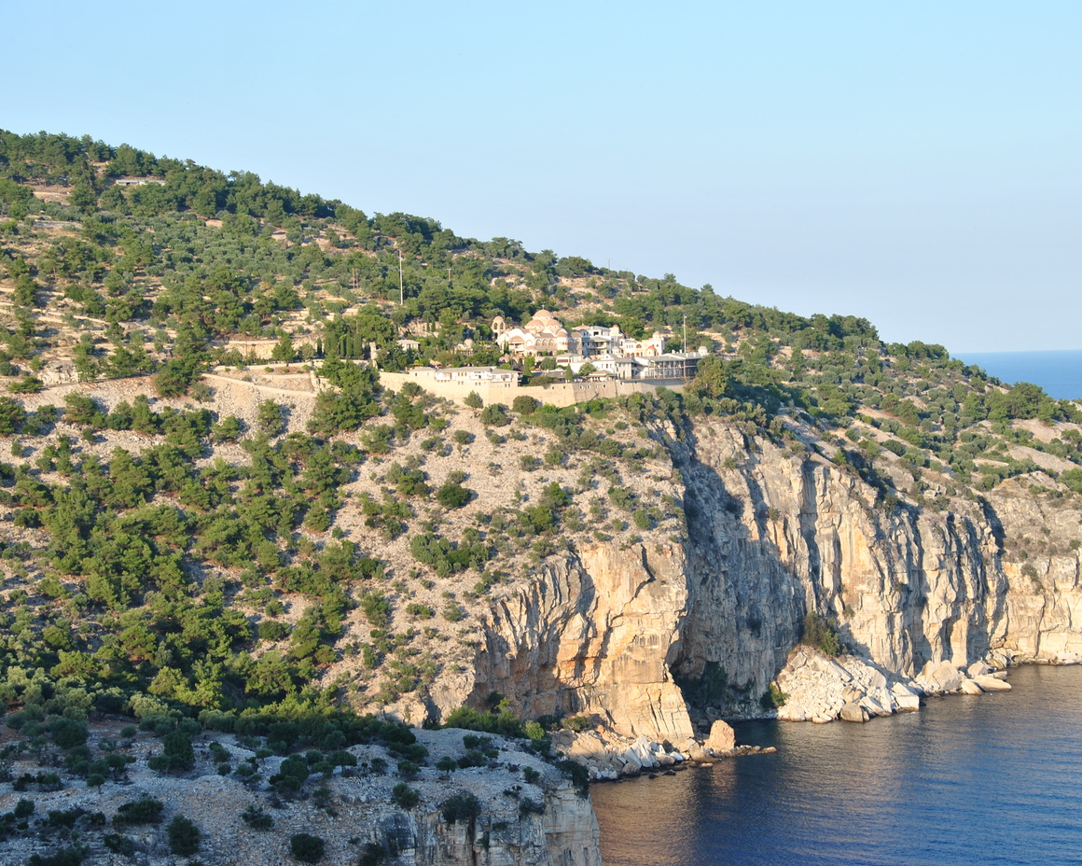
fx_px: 2996
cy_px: 436
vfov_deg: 16.4
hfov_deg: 20.5
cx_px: 607
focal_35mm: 94
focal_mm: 55
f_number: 6.3
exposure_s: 1/160
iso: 100
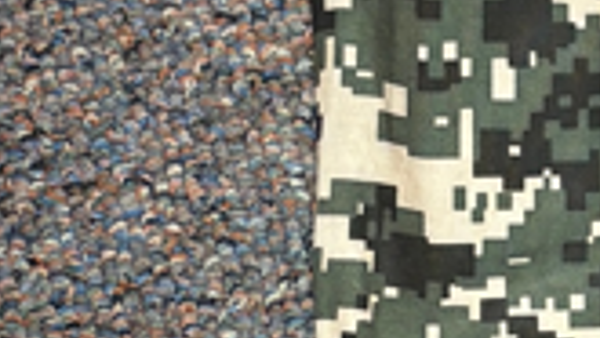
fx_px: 3279
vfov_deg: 5.9
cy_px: 432
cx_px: 1015
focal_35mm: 206
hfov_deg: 10.0
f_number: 1.6
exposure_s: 1/60
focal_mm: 5.96
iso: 80
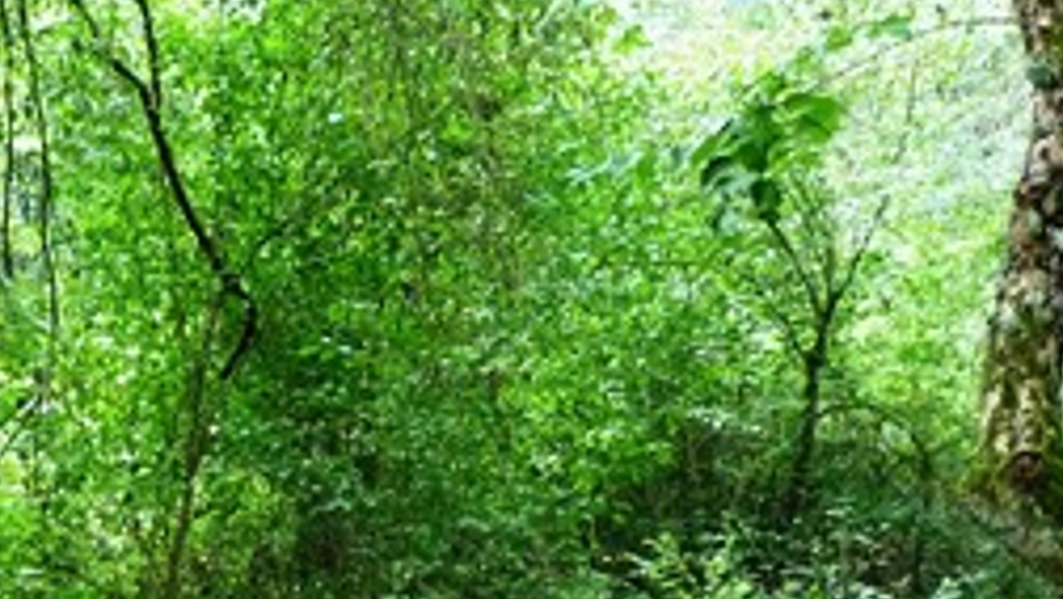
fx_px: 4089
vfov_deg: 8.2
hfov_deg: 14.6
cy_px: 966
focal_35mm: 145
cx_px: 51
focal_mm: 7.6
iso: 400
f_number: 3.2
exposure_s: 1/40
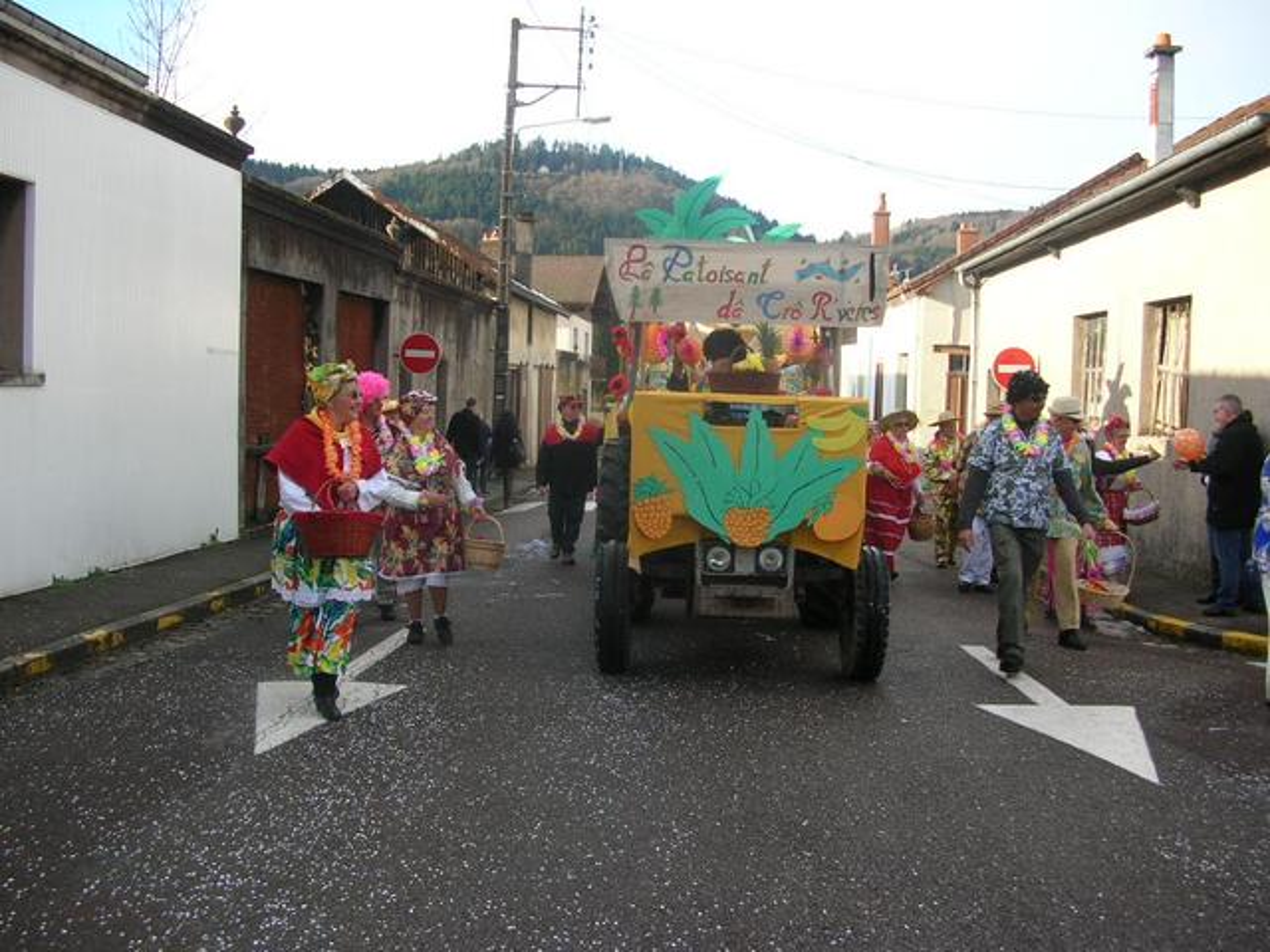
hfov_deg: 52.6
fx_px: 1284
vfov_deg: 40.7
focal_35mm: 35
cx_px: 635
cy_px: 476
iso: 50
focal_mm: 5.8
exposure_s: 1/338
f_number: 2.8
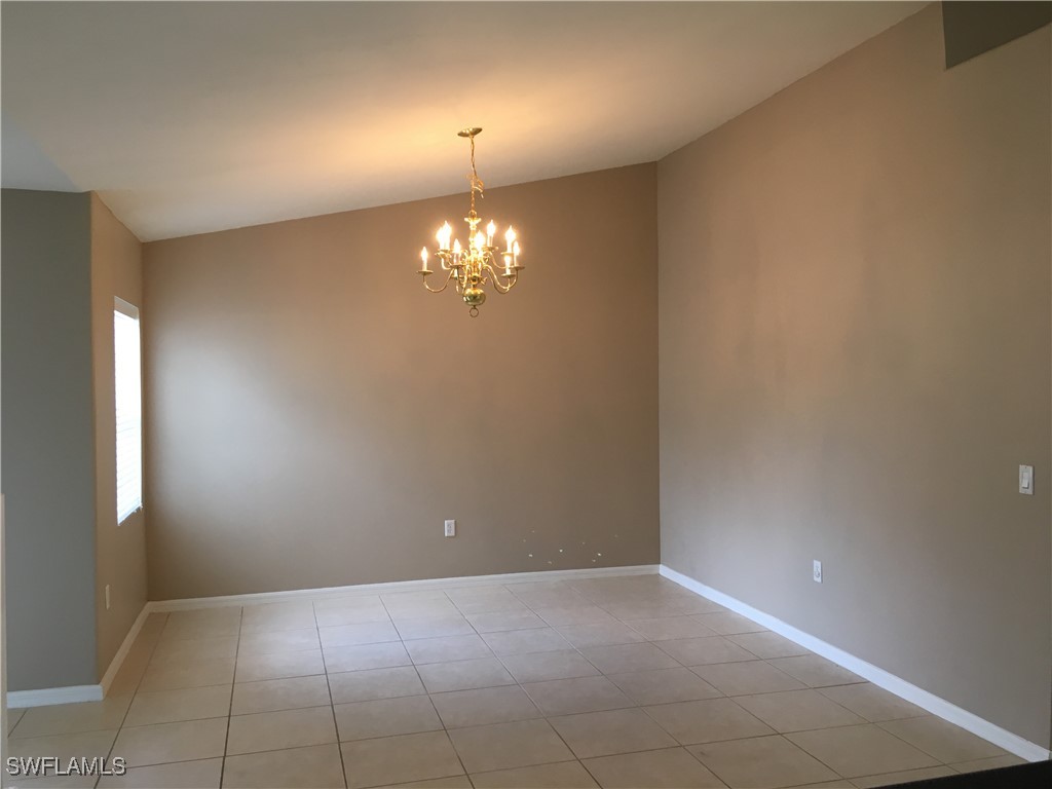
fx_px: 881
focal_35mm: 29
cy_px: 394
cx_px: 526
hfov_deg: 61.7
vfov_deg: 48.2
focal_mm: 4.15
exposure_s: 1/30
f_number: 2.2
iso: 50
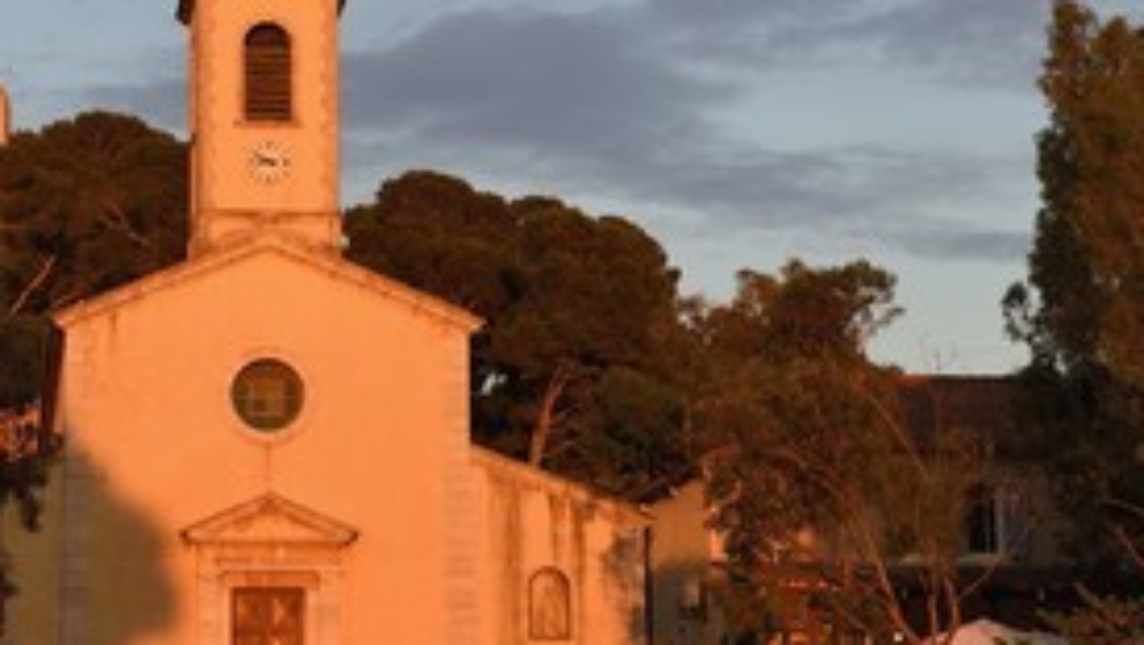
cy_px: 316
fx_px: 3399
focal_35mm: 112
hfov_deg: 19.0
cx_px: 306
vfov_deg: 10.8
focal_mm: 70
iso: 200
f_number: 8
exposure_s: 1/160
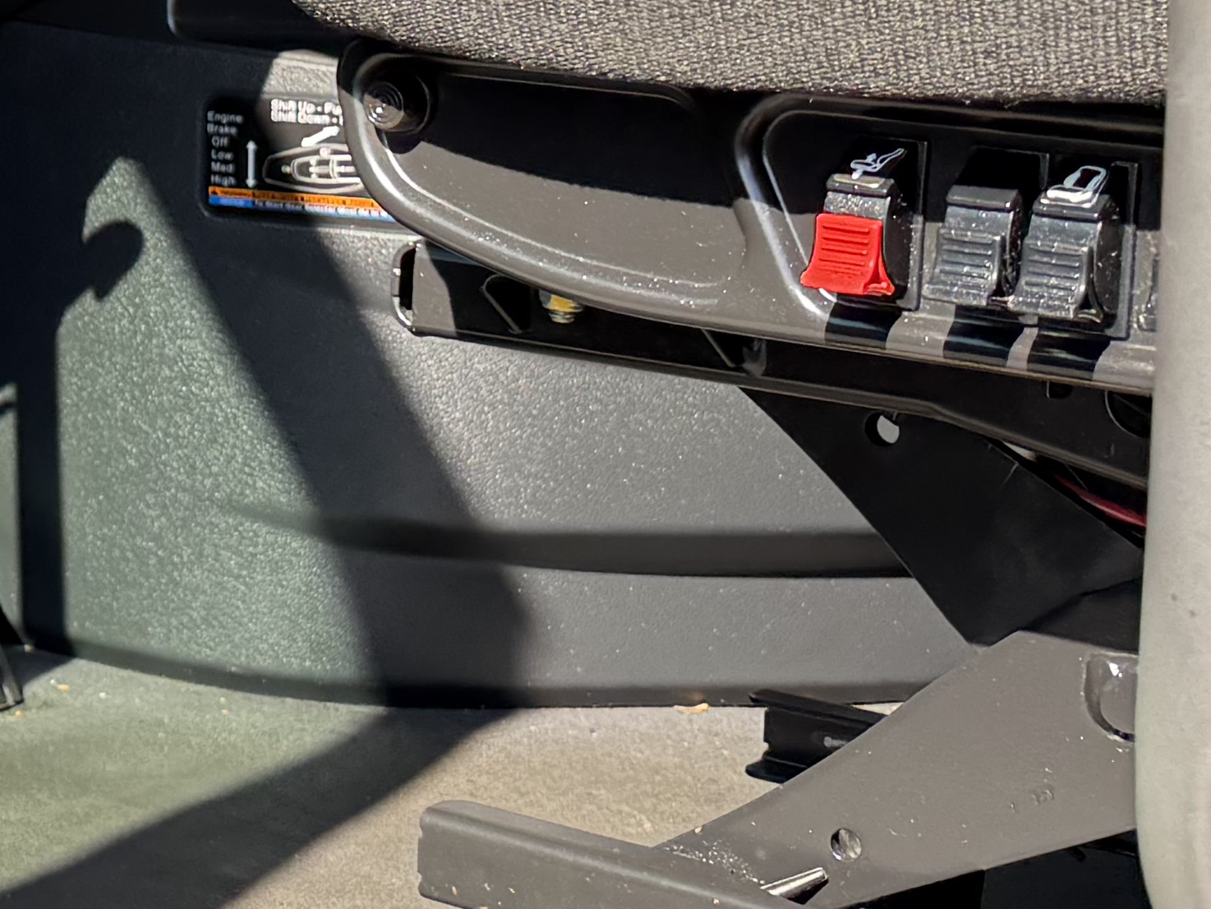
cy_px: -22
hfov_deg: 18.5
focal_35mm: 93
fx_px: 3254
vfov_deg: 15.6
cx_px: -639
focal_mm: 6.76
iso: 100
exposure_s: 1/602
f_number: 1.78
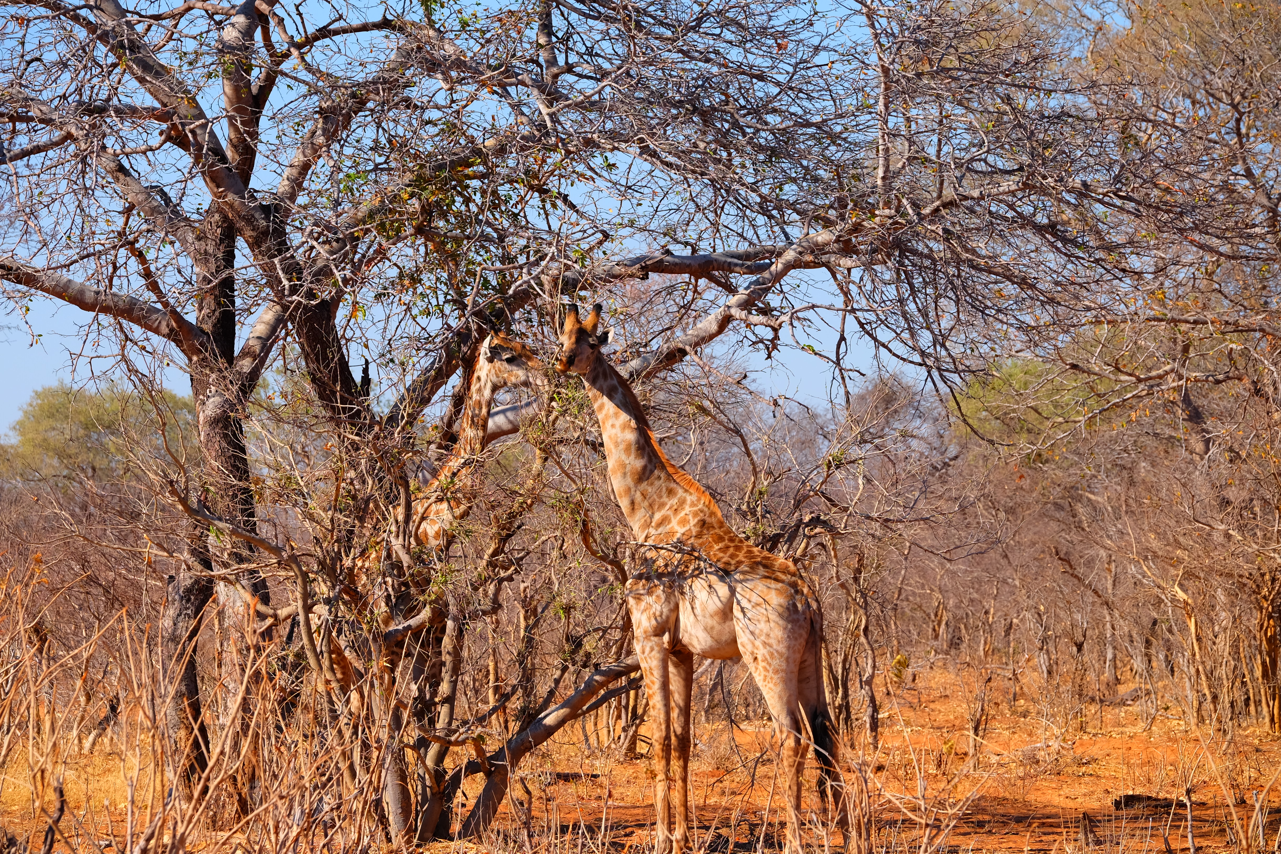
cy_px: 427
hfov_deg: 9.8
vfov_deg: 6.5
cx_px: 640
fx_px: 7472
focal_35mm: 210
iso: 200
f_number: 7.1
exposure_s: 1/350
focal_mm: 140
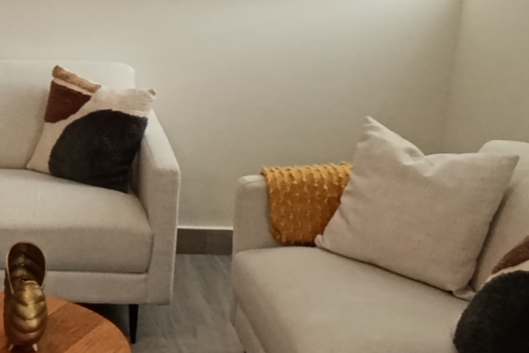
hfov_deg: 26.1
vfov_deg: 18.8
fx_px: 1058
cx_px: -40
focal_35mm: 72
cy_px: 93
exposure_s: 1/50
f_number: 2.2
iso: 160
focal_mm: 1.65
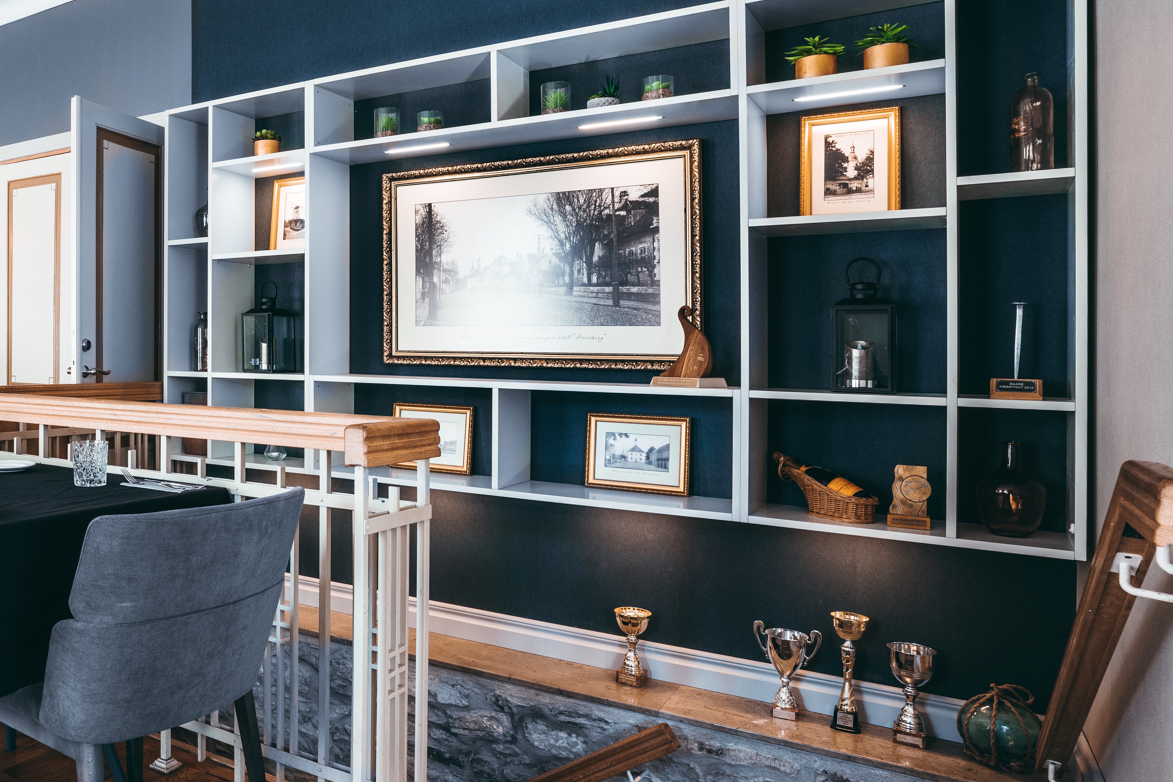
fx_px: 880
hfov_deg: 62.3
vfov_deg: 47.9
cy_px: 373
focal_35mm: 27
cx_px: 252
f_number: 9
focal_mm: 17
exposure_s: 1/10
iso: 400
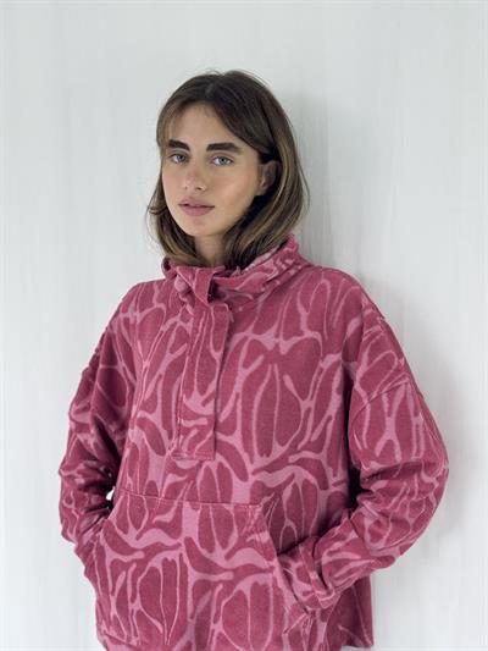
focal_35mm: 48
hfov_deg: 30.3
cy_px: 326
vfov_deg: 39.6
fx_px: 902
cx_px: 244
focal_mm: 6.76
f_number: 1.78
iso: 64
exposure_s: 1/159
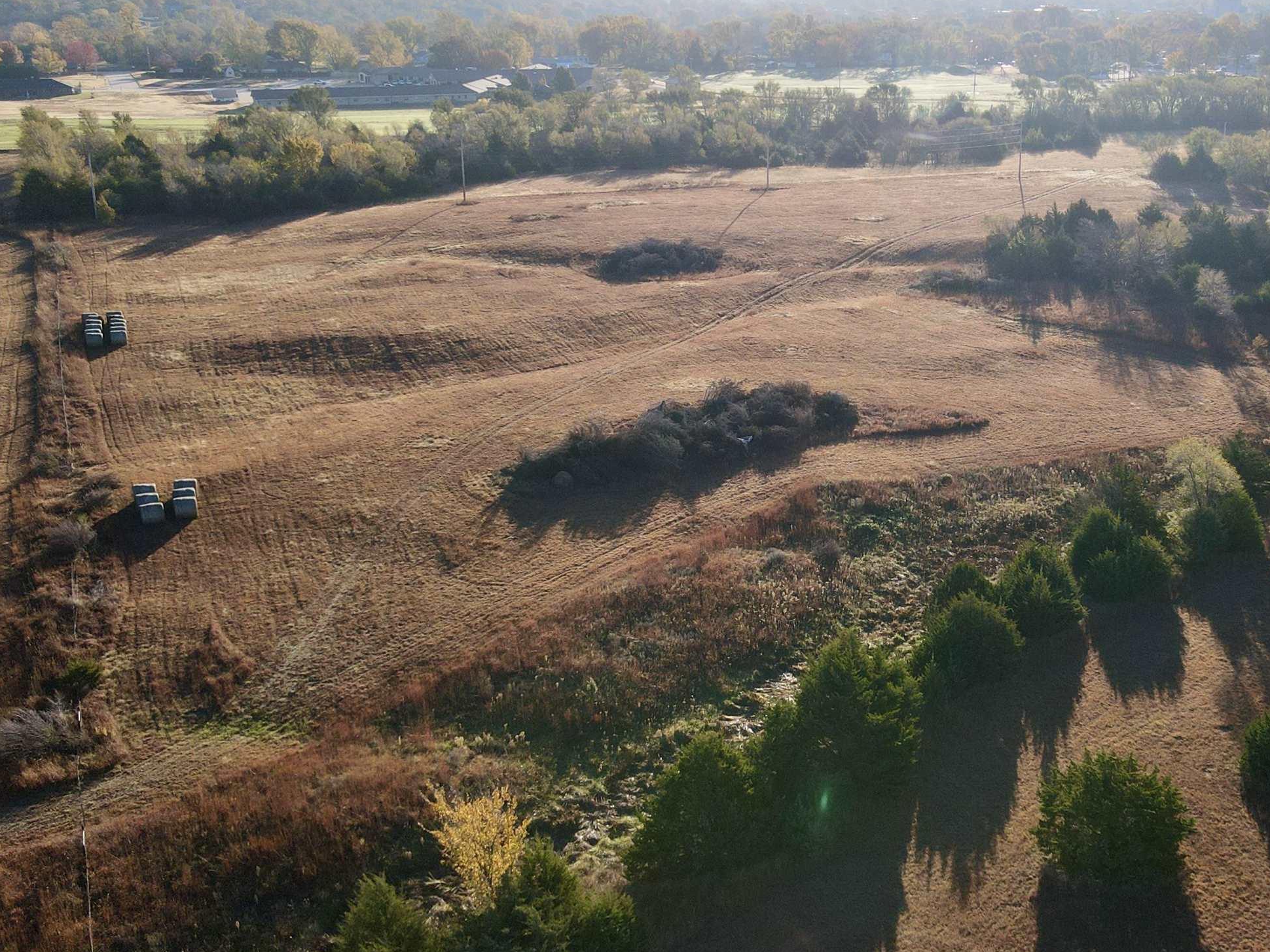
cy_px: 456
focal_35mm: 38
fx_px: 1394
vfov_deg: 37.7
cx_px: 868
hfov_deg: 48.0
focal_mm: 4.5
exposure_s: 1/400
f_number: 2.8
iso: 100
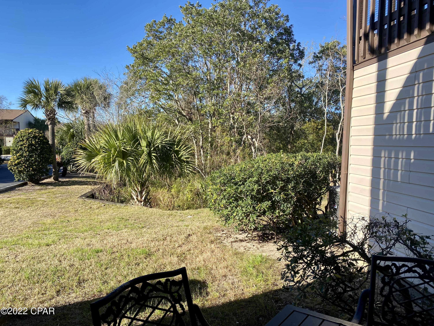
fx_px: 326
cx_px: 217
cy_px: 163
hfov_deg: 67.3
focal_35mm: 26
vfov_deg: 53.1
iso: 32
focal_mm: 4.25
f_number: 1.8
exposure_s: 1/1218
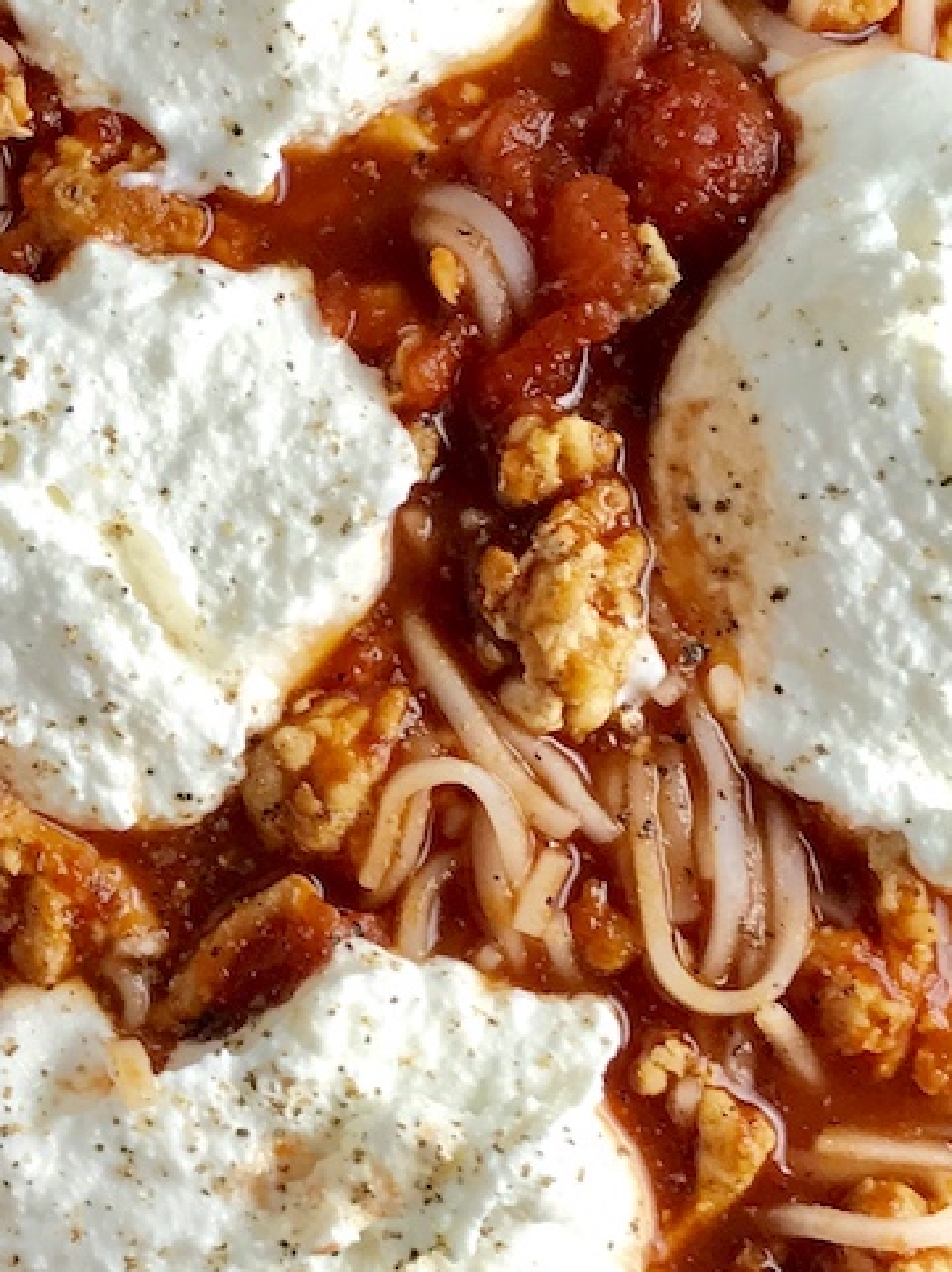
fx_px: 3413
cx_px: 63
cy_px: 581
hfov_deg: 15.7
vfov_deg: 21.1
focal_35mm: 93
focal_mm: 3.99
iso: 40
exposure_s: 1/120
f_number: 1.8
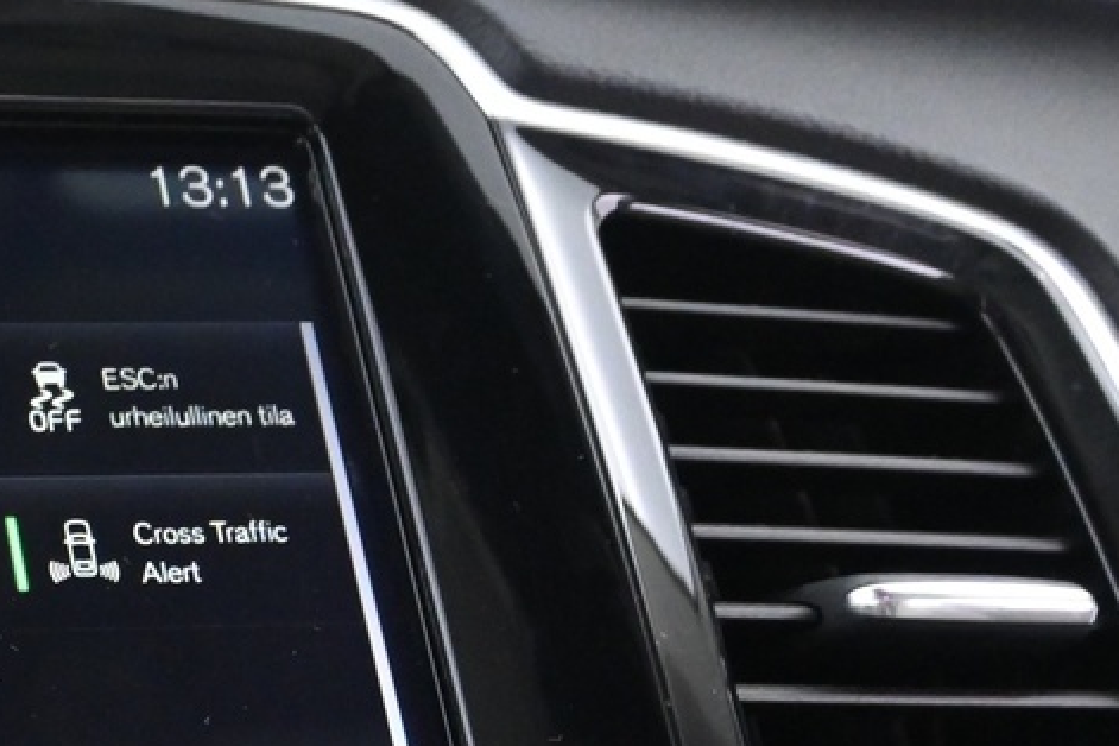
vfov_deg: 11.9
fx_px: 3446
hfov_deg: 17.3
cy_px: 1017
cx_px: -333
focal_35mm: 111
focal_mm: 21.5
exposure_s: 1/20
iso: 3200
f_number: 4
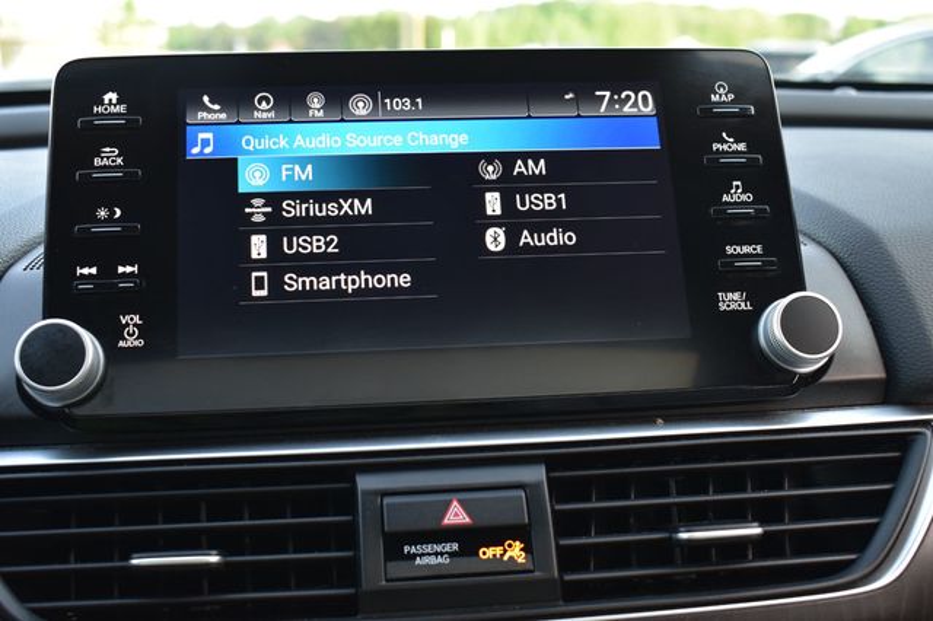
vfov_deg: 28.9
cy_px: 310
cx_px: 466
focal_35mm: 46
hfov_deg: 42.3
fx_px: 1204
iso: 400
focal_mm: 31
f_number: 6.3
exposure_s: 1/20
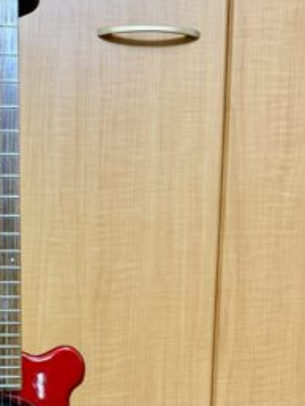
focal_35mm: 56
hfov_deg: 24.9
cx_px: 0
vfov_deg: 33.1
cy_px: 340
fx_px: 657
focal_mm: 6.86
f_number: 1.78
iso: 320
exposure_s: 1/60
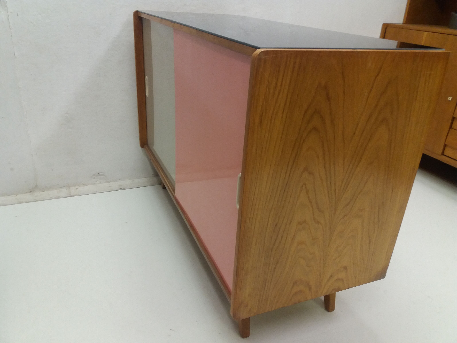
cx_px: 228
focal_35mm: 28
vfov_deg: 49.7
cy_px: 172
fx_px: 370
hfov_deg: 63.4
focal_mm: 3.7
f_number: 1.9
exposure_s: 1/33
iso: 125
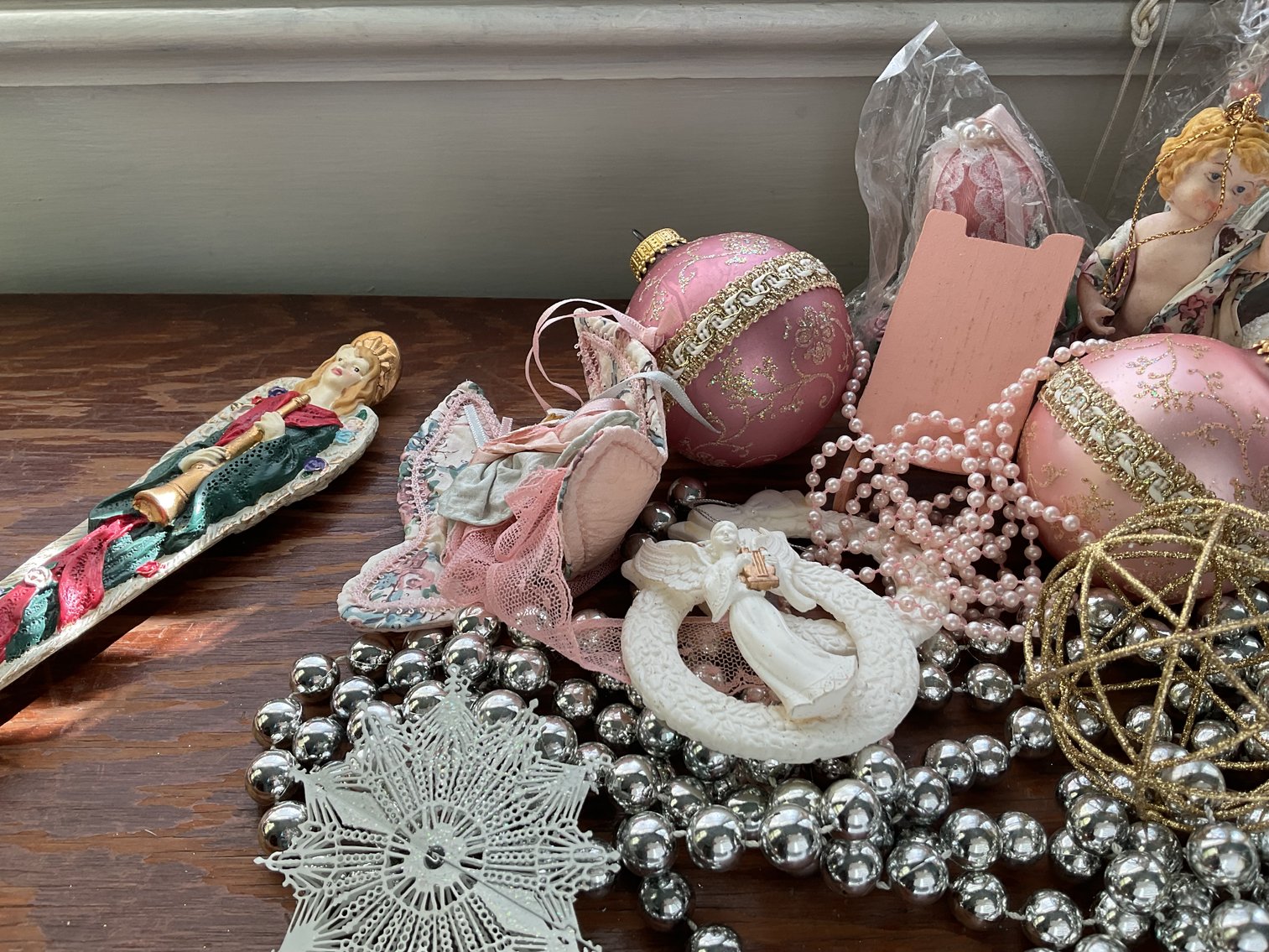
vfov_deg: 48.2
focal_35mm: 29
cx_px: 634
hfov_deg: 61.7
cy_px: 476
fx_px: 1063
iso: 20
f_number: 1.8
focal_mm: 3
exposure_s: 1/120
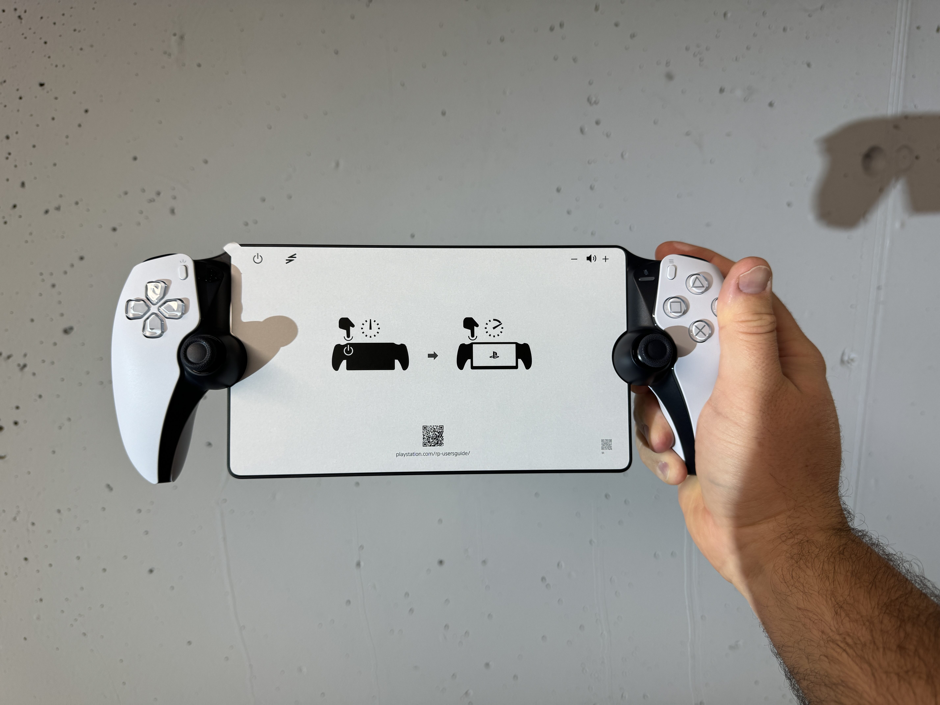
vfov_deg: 56.8
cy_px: 352
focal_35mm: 24
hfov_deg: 71.6
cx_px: 470
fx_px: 652
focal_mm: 6.86
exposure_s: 1/103
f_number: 1.78
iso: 50
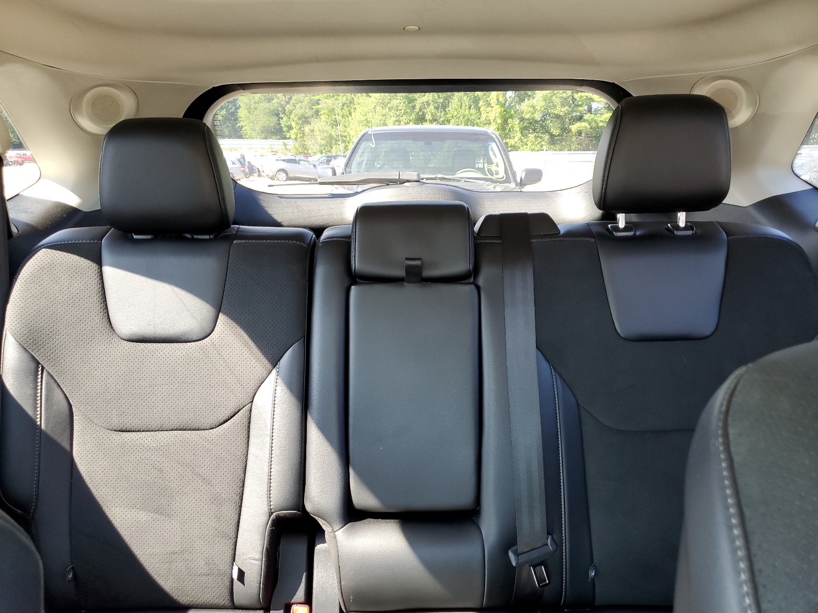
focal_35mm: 26
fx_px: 614
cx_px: 409
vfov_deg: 53.1
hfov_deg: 67.3
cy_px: 306
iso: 70
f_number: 1.5
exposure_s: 1/60.2
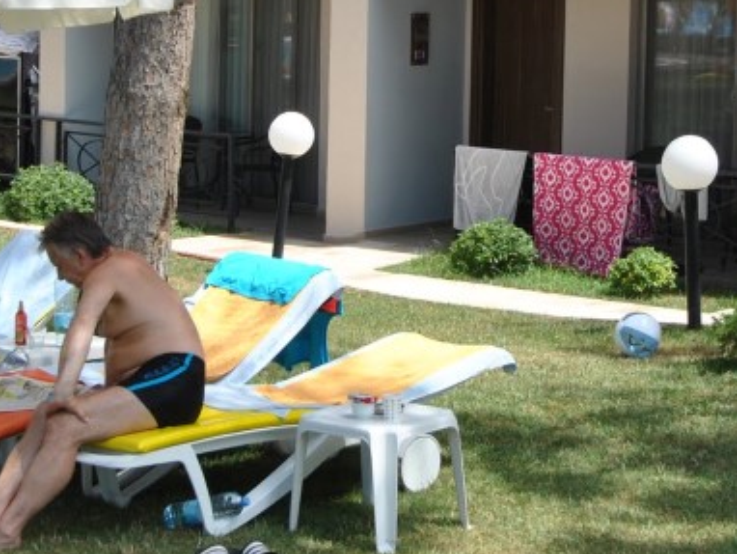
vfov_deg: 14.2
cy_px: 104
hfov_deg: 18.8
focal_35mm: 104
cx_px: 481
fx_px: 2216
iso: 100
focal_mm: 24
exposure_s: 1/160
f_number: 6.3
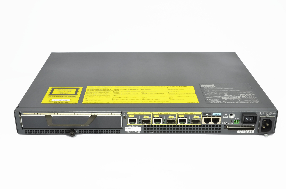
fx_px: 369
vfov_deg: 28.8
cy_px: 94
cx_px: 143
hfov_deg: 42.4
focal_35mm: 46
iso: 100
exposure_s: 1
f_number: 14
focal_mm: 31
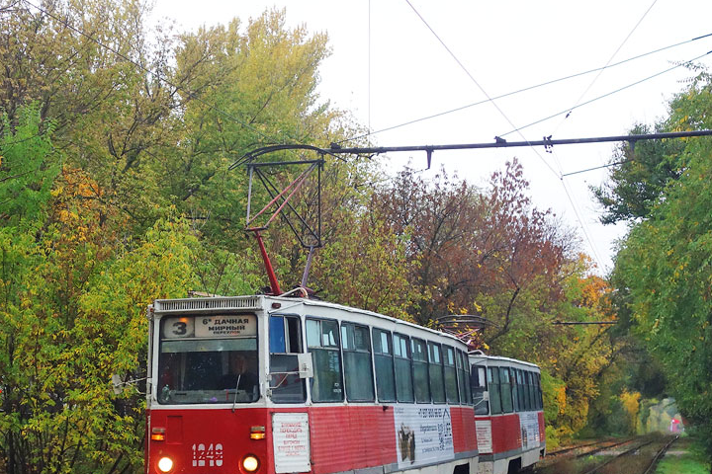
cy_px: 281
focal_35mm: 75
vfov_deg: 18.2
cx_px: 224
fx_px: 1483
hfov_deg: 26.8
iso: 400
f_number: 3.2
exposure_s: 1/500
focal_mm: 16.78
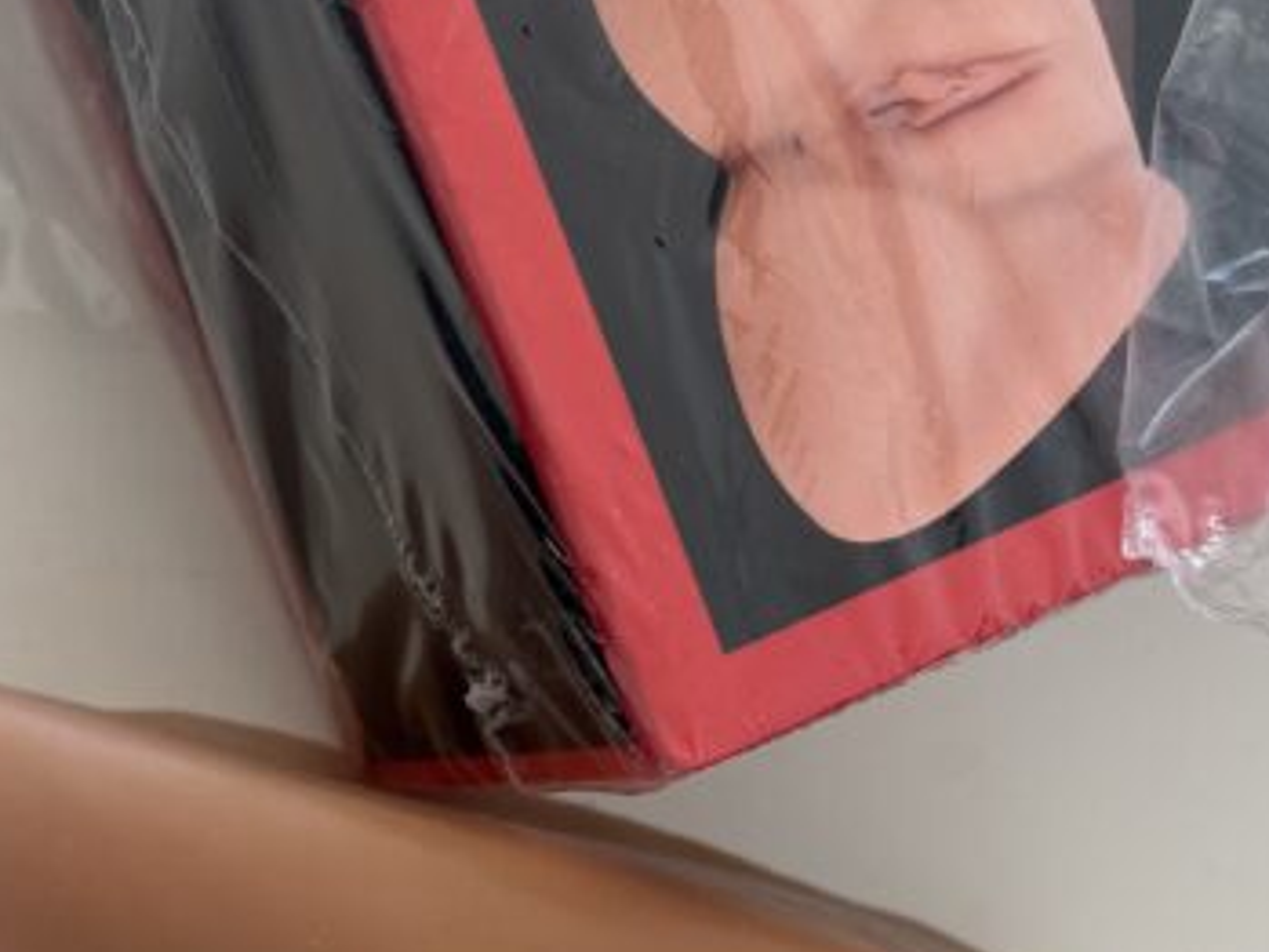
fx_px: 2017
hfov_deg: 34.9
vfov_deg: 26.4
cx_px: 654
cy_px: 640
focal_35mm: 55
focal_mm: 6.76
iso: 64
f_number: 1.78
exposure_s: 1/121
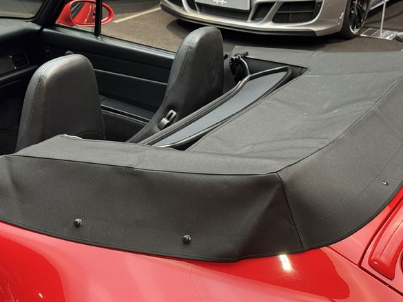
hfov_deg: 30.7
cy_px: 151
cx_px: 229
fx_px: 734
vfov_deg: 23.3
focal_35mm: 63
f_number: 1.78
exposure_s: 1/50
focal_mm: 6.76
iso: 200
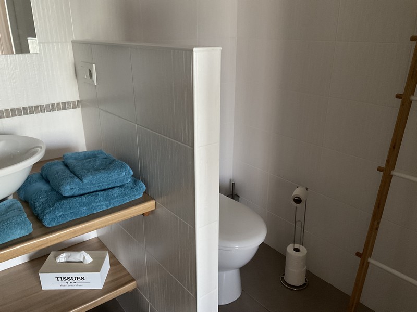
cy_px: 156
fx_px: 349
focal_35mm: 29
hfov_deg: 61.7
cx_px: 208
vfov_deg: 48.2
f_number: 1.8
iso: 250
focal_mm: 3
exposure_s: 1/33
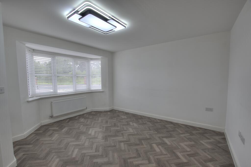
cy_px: 84
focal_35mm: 15
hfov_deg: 100.4
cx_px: 126
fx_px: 105
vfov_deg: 77.3
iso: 400
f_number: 8
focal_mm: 10
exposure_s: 1/40
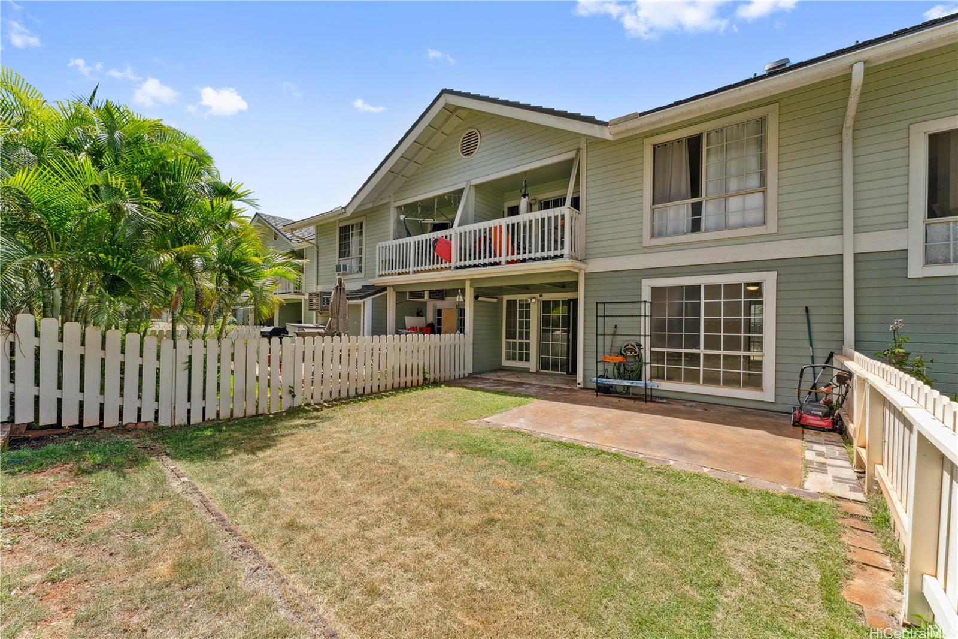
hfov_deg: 104.3
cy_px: 320
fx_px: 372
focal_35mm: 14
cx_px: 479
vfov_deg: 81.2
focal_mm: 14
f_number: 9
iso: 200
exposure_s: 1/320
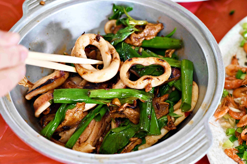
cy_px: 82
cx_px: 124
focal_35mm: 75
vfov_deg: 18.2
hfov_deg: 27.0
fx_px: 515
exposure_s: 1/200
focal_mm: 50
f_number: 3.2
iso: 720
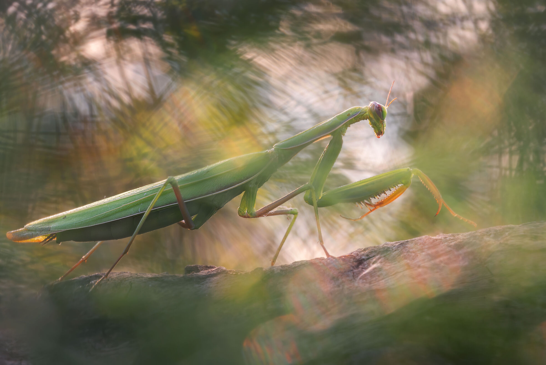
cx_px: 273
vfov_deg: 9.2
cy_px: 182
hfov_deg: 13.7
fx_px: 2276
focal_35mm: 150
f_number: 14
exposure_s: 1/20
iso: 200
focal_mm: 150
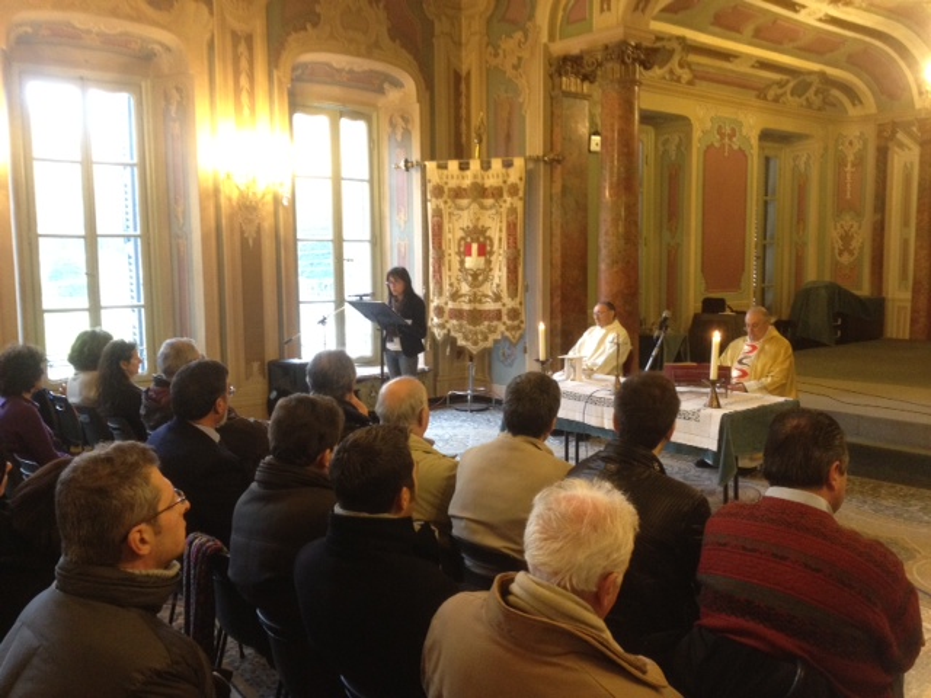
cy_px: 349
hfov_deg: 52.6
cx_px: 466
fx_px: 941
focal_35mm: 35
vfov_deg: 40.7
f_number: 2.4
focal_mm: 4.28
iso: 250
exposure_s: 1/20
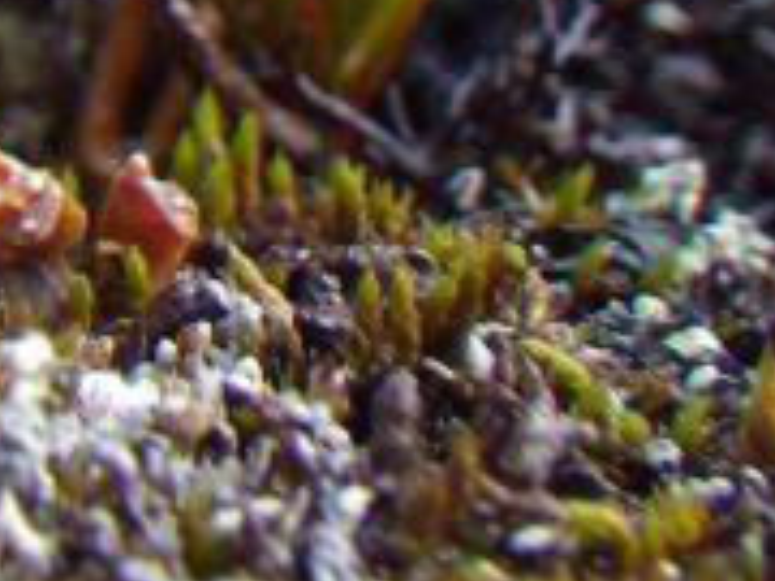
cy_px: -254
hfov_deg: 12.6
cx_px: -306
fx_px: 3381
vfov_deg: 9.6
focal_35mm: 151
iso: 125
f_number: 3.8
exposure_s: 1/125
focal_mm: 6.1
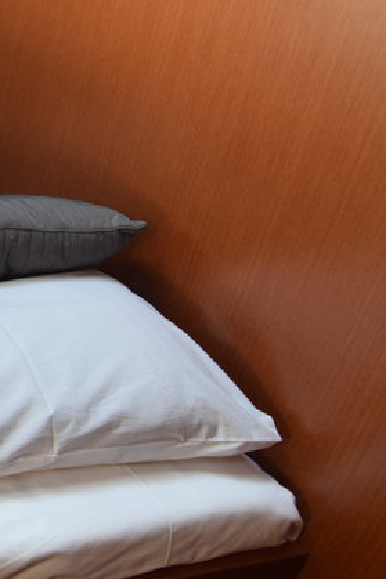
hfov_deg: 21.9
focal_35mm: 43
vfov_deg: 45.0
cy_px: 247
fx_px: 697
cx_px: -275
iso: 1600
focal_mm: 11
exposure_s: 1/125
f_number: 6.3
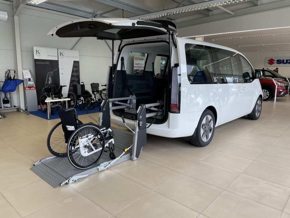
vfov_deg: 53.1
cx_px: 145
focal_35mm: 26
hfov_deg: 67.3
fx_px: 218
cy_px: 109
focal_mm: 4.2
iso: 40
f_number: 1.6
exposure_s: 1/121
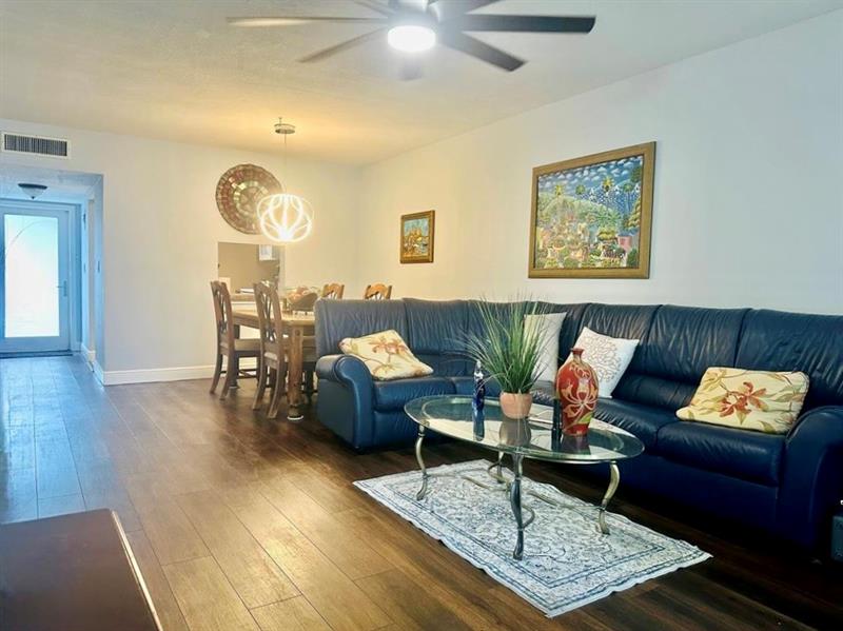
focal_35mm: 24
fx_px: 584
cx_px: 422
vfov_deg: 56.8
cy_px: 316
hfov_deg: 71.6
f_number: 1.78
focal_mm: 6.86
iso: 320
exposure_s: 1/60
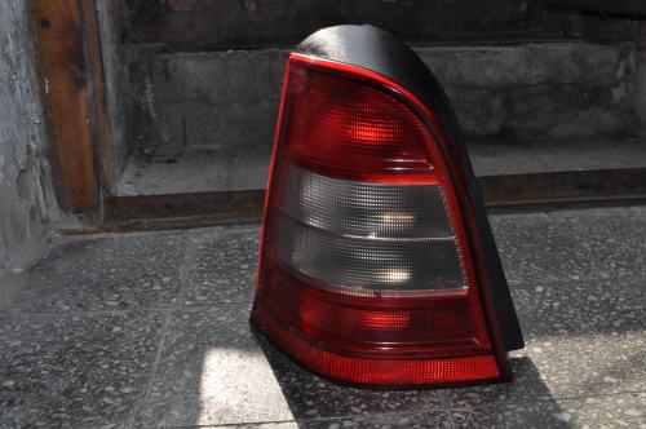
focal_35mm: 39
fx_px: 699
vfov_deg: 34.1
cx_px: 323
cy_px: 214
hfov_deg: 49.6
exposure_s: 1/200
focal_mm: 26
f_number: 10
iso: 200
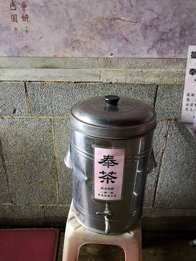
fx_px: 204
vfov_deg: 65.3
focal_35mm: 27
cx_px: 98
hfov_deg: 51.4
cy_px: 130
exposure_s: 1/25
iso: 400
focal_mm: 3.95
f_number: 1.8
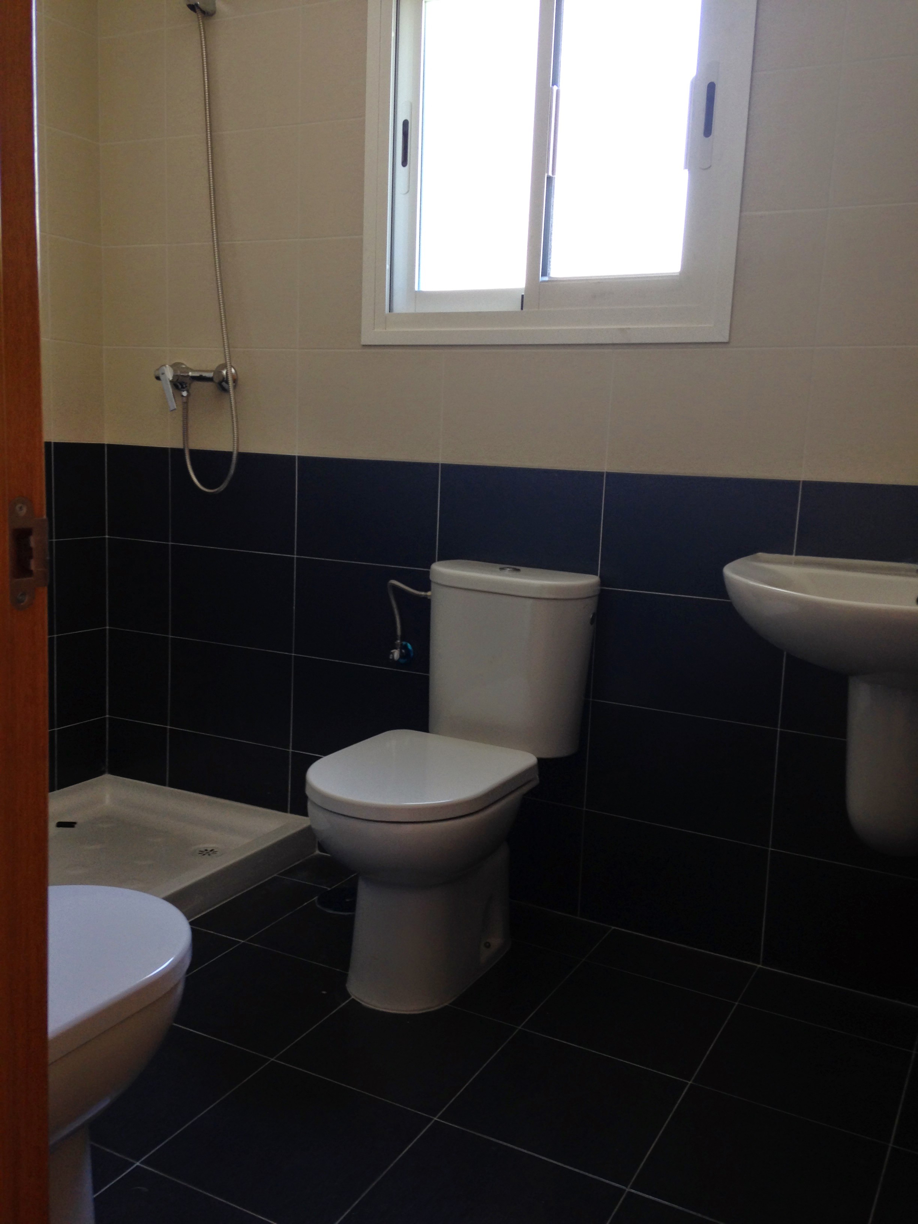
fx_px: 1167
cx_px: 459
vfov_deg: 55.4
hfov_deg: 42.9
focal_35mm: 33
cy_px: 612
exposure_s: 1/20
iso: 64
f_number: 2.4
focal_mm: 4.12
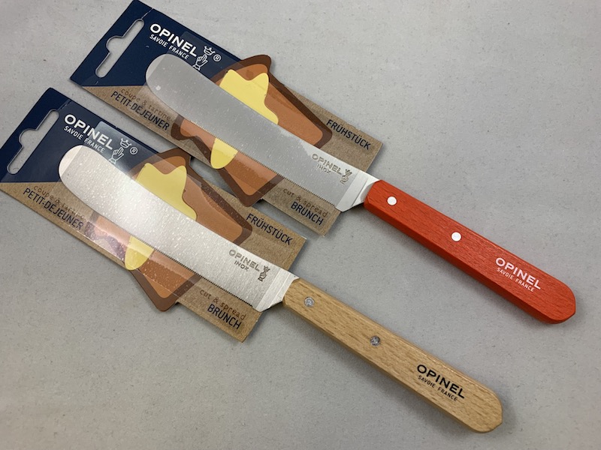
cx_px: 300
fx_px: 451
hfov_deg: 67.3
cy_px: 225
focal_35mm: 26
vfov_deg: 53.1
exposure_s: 1/50
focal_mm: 4.25
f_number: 1.8
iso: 80
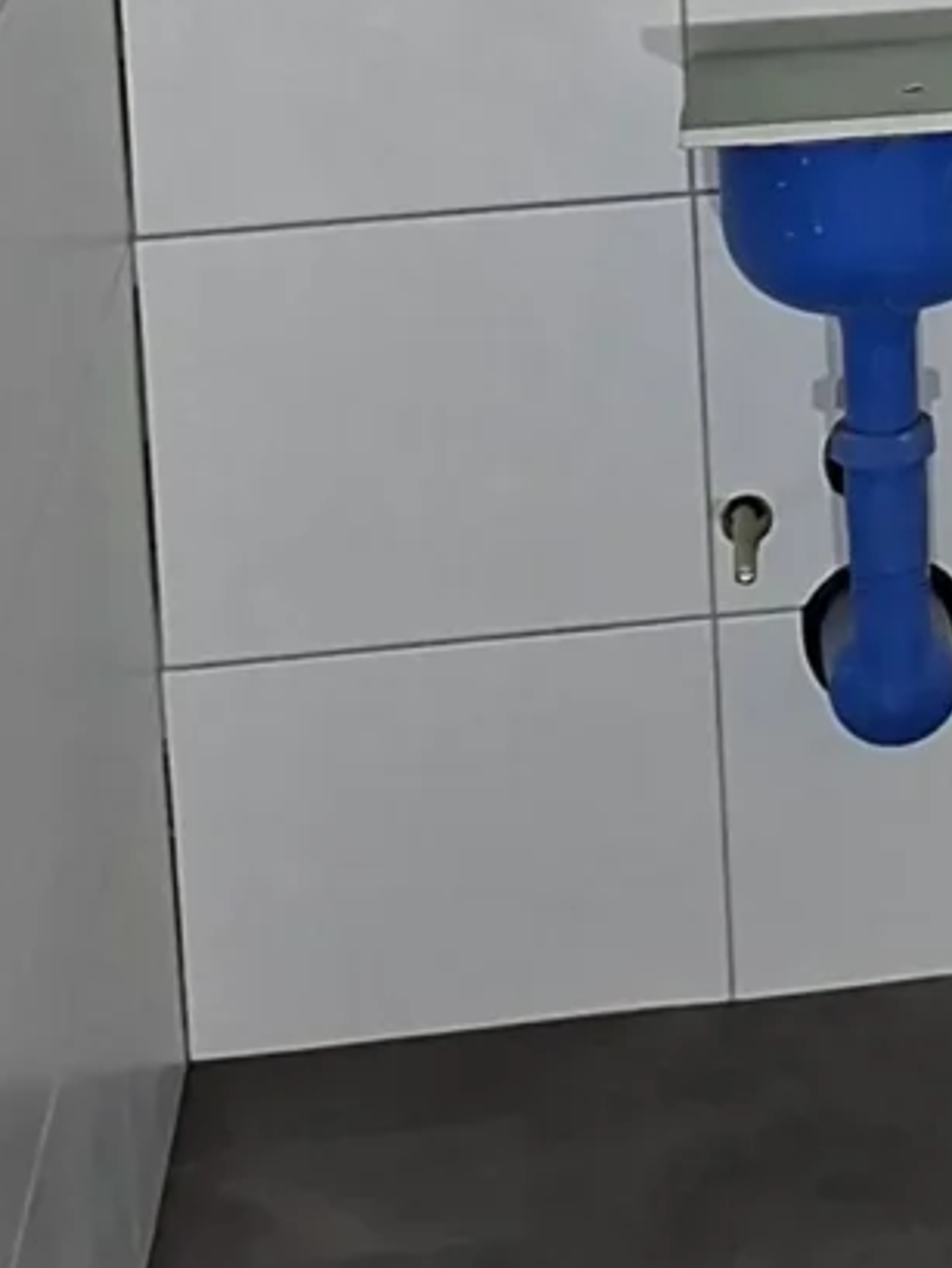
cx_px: 1724
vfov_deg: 13.1
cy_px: -539
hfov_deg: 9.8
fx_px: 5278
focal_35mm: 144
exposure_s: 1/120
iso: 125
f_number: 1.8
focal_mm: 5.54
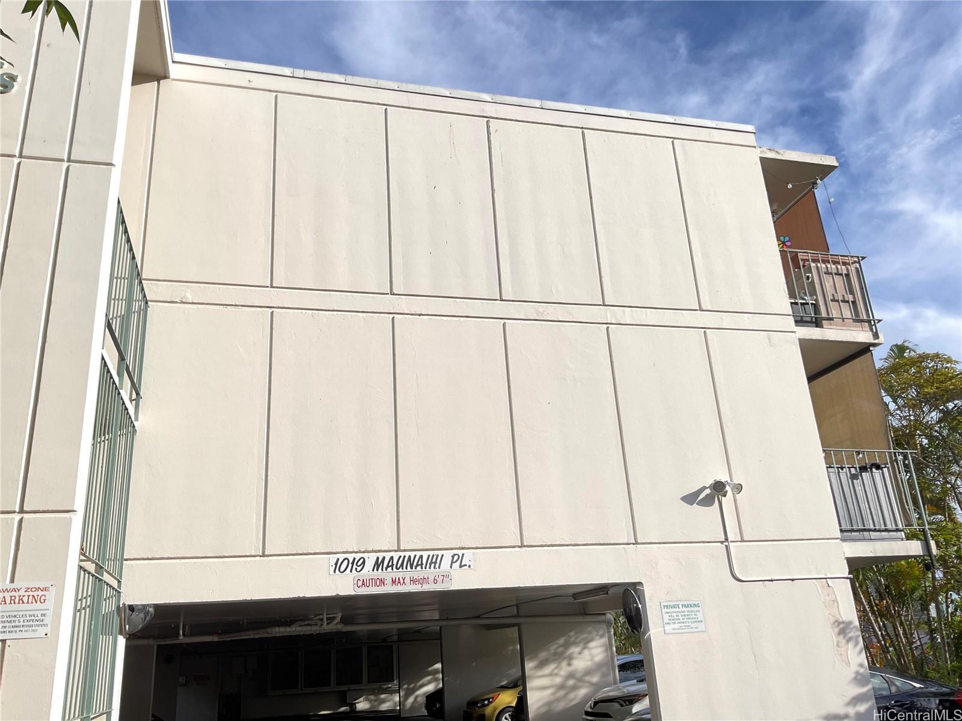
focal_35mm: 29
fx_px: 806
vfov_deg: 48.2
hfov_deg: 61.7
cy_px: 360
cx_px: 481
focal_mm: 3
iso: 25
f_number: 1.8
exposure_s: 1/340
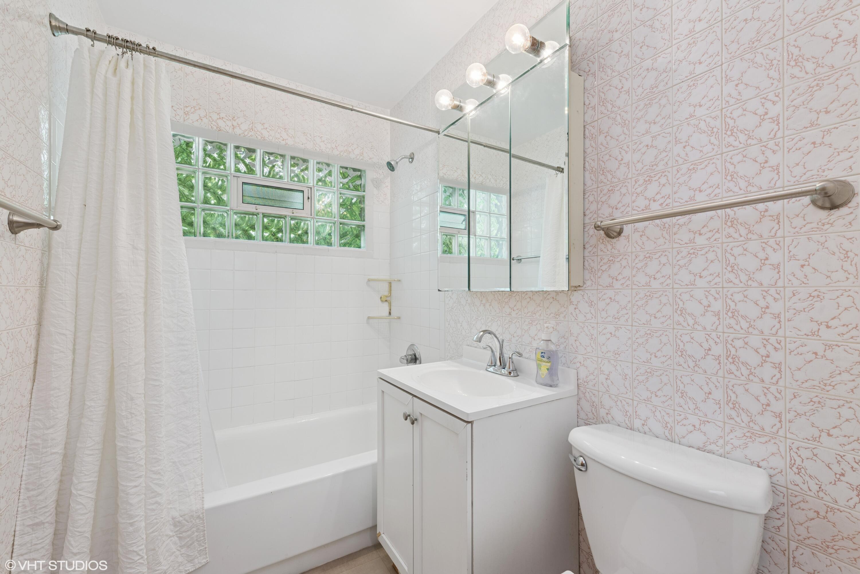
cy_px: 287
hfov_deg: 100.4
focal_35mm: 15
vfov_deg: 77.4
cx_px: 430
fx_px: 358
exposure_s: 1/5
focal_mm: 15
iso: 200
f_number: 11
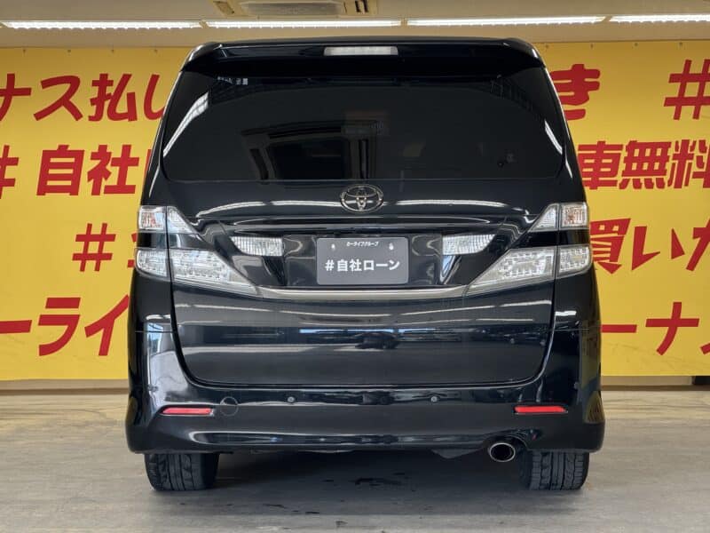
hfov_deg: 25.3
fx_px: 1579
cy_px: 266
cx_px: 355
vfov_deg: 19.1
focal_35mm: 77
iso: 200
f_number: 2.8
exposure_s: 1/100
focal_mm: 9
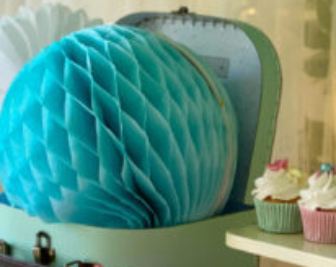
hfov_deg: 14.1
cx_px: 214
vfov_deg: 11.1
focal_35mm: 137
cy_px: 277
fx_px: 1360
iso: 200
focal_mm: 6
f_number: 2
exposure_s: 1/100
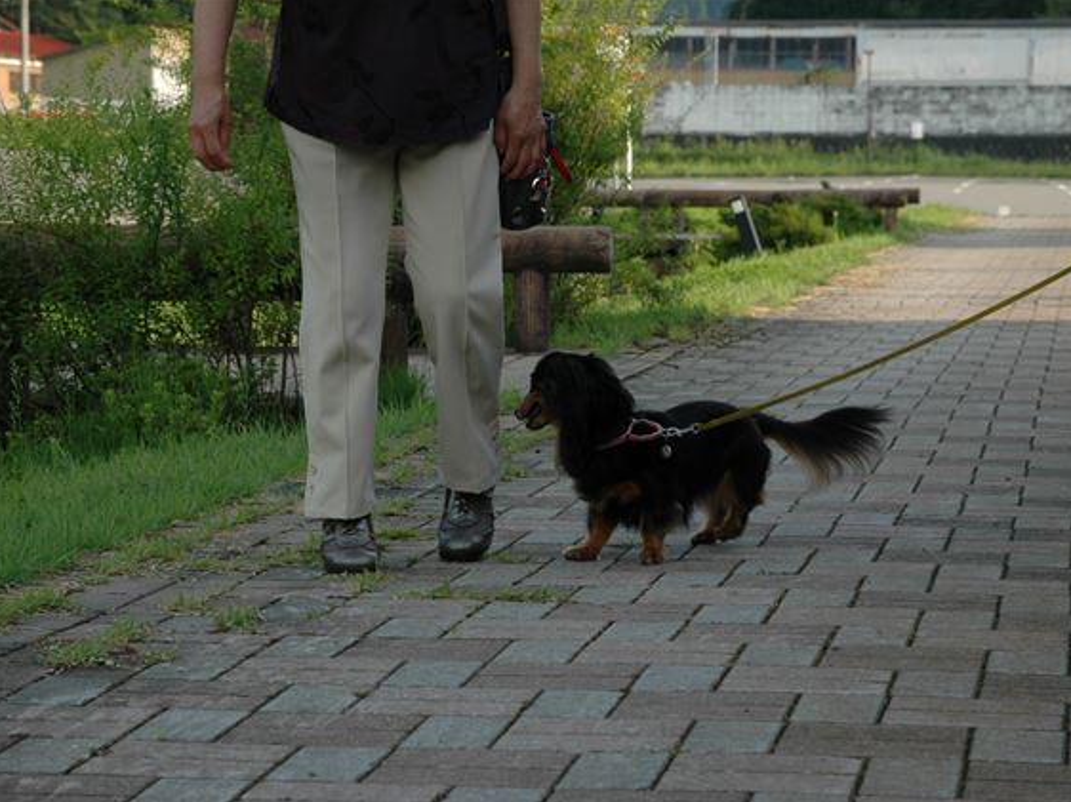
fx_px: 3557
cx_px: 541
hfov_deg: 17.1
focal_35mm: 115
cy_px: 402
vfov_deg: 12.9
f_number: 7.1
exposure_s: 1/200
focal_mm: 70
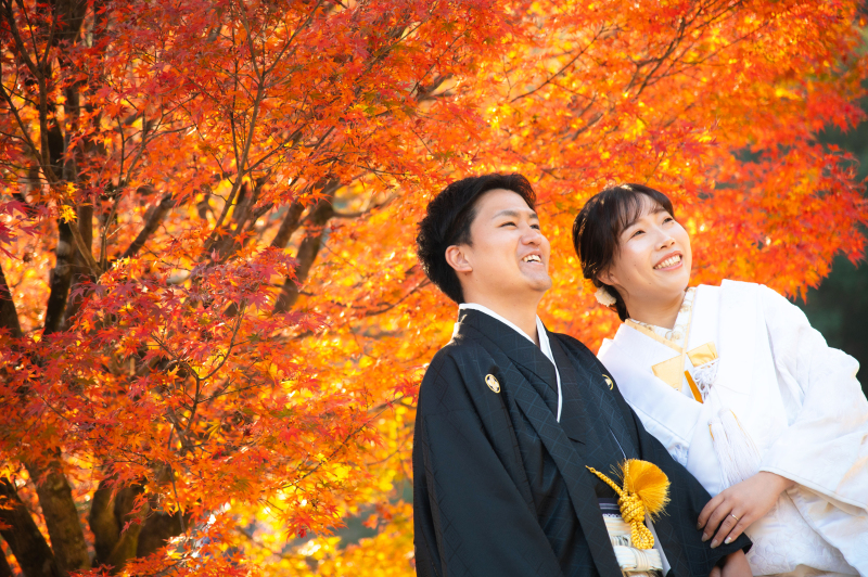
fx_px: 2891
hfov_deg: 17.1
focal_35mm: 120
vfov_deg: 11.4
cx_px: 434
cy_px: 288
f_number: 4
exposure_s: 1/640
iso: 400
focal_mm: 120
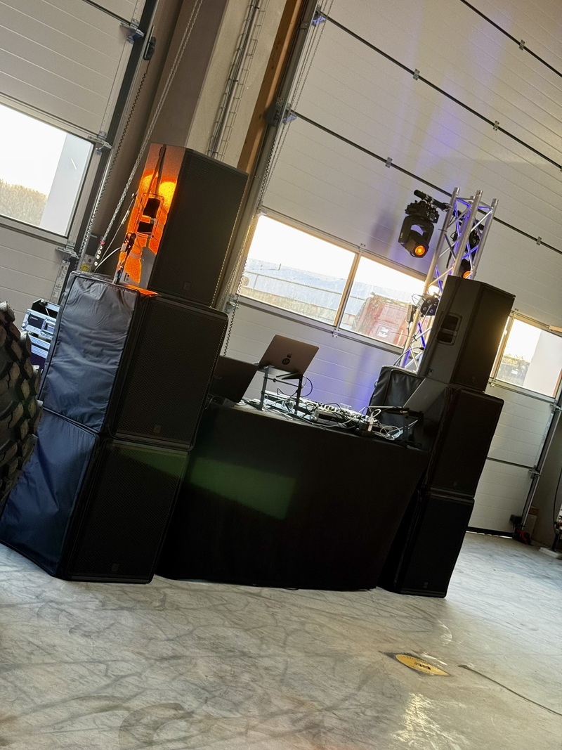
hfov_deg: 30.3
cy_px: 375
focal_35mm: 48
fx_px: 1039
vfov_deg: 39.7
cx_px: 281
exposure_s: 1/33
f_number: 1.78
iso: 200
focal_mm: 6.76
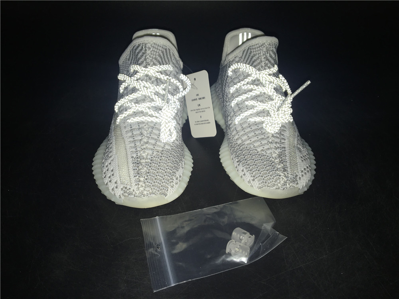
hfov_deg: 61.7
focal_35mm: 29
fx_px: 334
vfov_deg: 48.2
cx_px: 200
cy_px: 150
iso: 25
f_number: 2.2
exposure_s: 1/48
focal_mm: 4.15
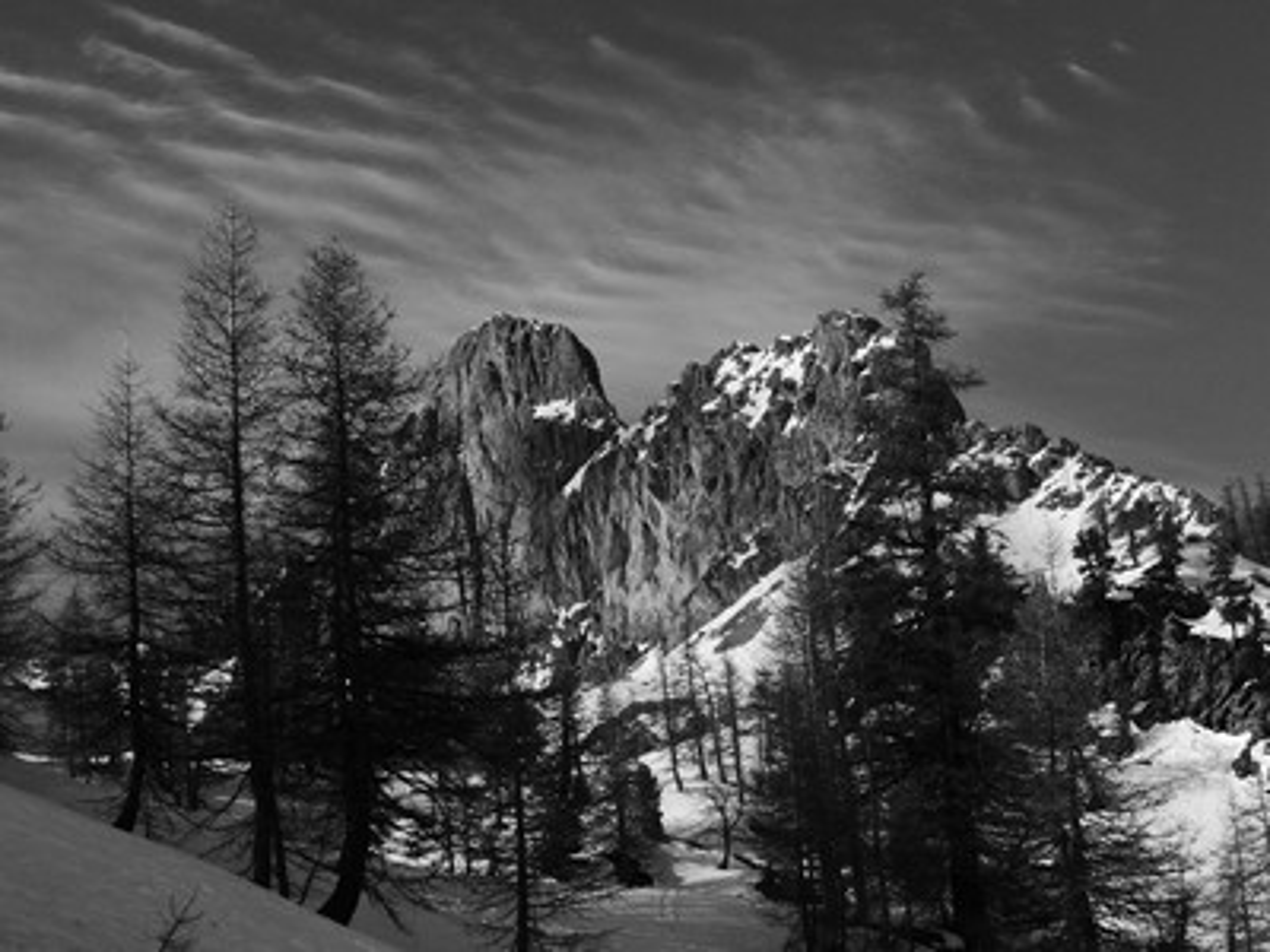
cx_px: 635
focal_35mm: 86
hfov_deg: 22.8
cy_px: 476
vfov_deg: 17.2
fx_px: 3155
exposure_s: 1/1300
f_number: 4
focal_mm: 15.5
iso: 100
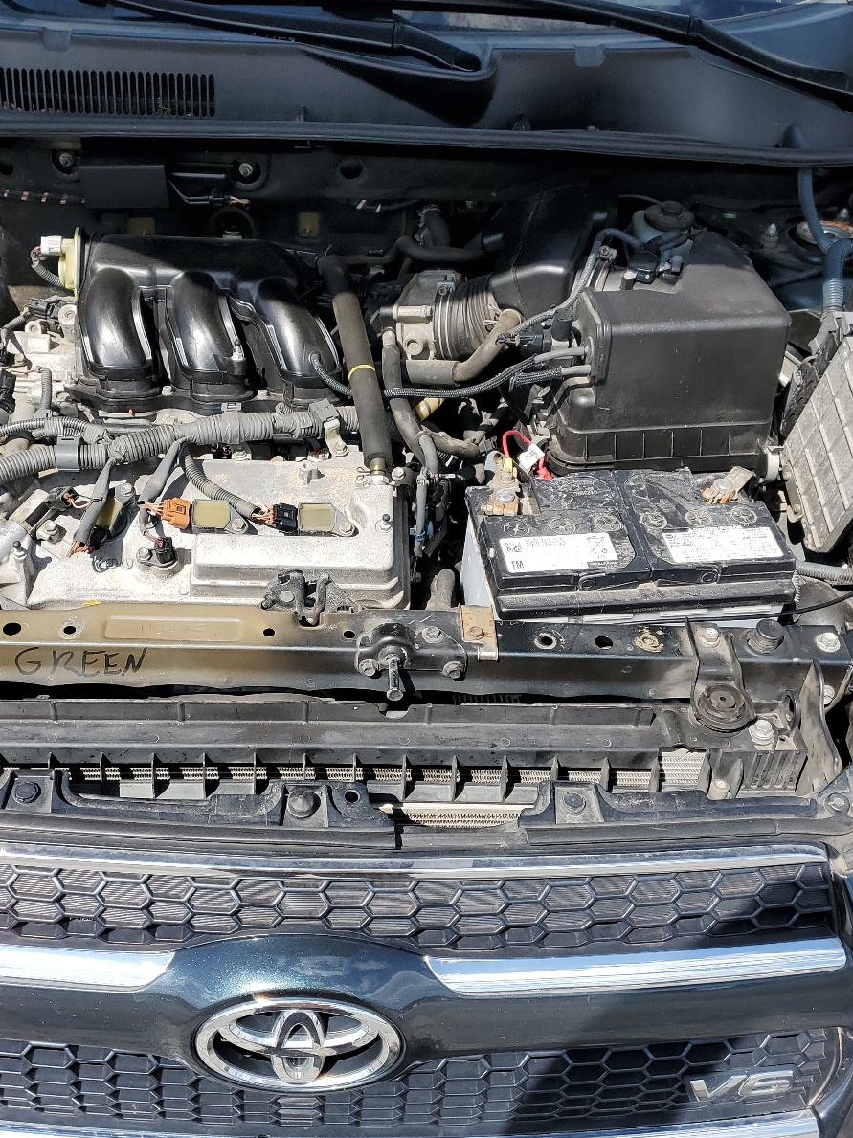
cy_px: 569
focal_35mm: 35
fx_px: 1151
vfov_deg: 52.6
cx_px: 305
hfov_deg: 40.3
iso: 50
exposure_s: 1/2000
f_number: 1.5
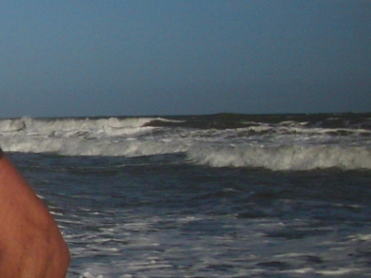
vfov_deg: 11.7
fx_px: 1361
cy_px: 169
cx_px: -362
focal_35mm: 127
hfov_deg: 13.4
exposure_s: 1/1089
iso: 50
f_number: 5.6
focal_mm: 6.2
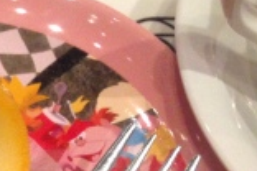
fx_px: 785
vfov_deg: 11.7
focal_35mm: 110
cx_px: -74
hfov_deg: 17.5
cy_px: 292
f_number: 2.4
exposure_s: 1/20
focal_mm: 4.12
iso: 320
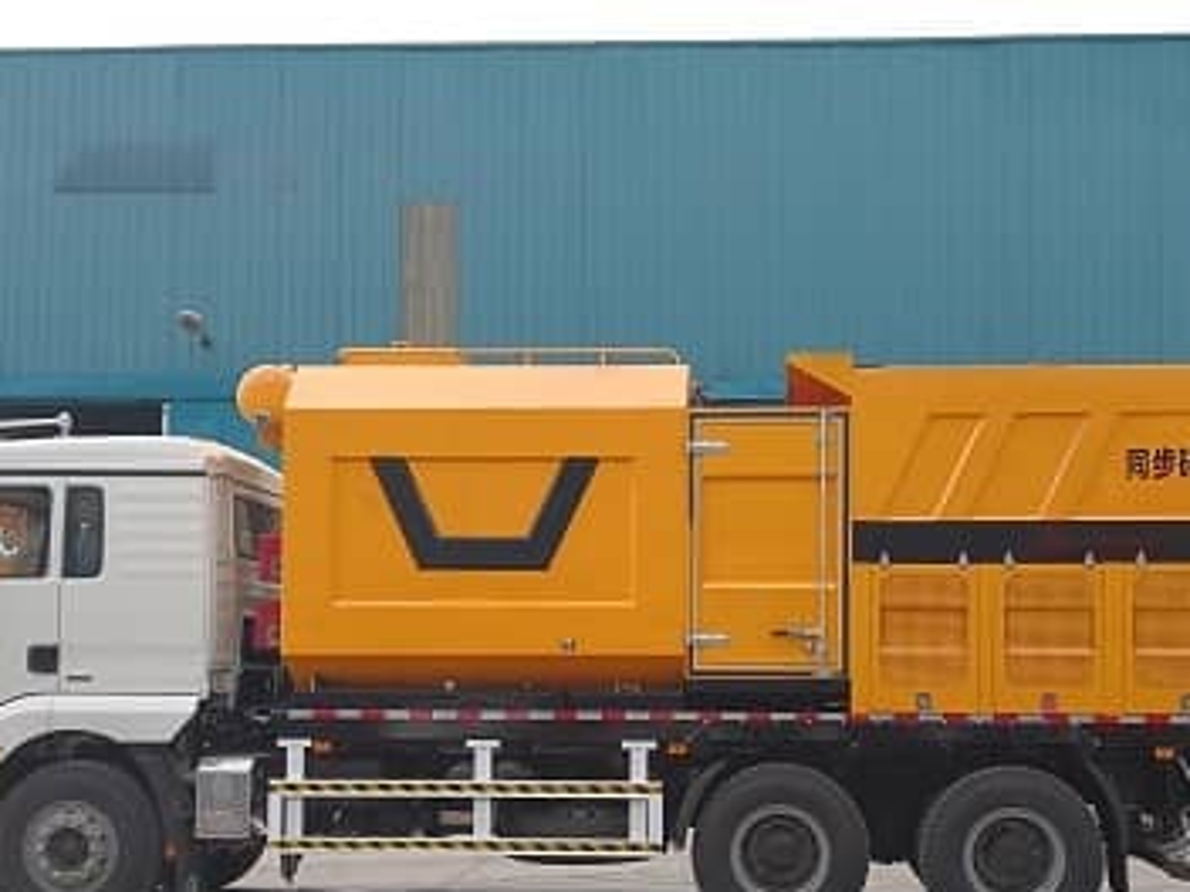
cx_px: 690
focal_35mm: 46
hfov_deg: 41.1
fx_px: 1581
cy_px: 588
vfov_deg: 31.3
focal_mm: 3.95
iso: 50
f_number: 1.6
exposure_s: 1/1391
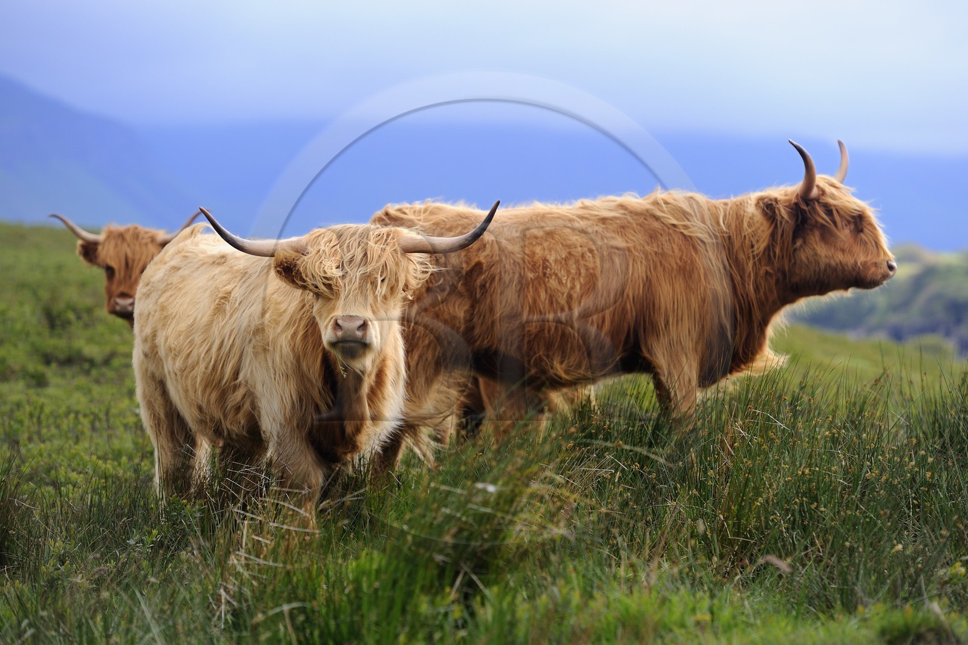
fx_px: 4167
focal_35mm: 155
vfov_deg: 8.9
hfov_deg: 13.3
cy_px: 322
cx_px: 484
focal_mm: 155
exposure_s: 1/400
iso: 400
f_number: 3.5
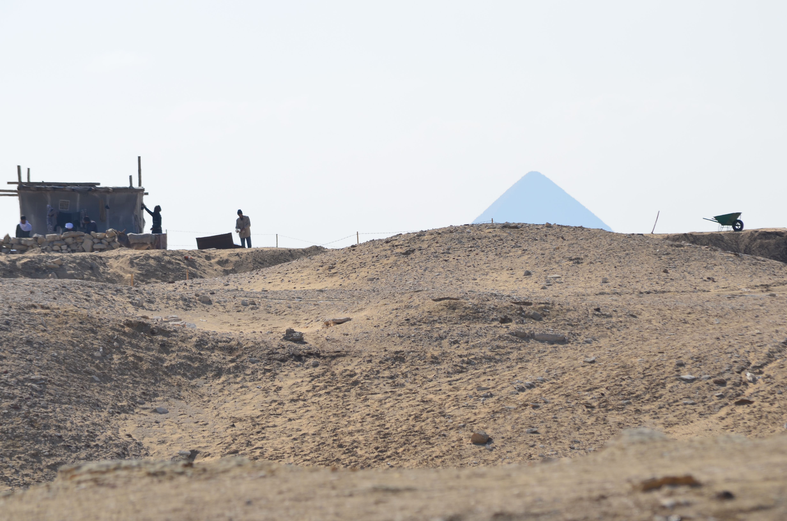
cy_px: 260
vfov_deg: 4.6
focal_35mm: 300
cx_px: 394
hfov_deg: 6.9
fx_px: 6545
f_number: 13
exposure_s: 1/250
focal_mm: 200
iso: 100
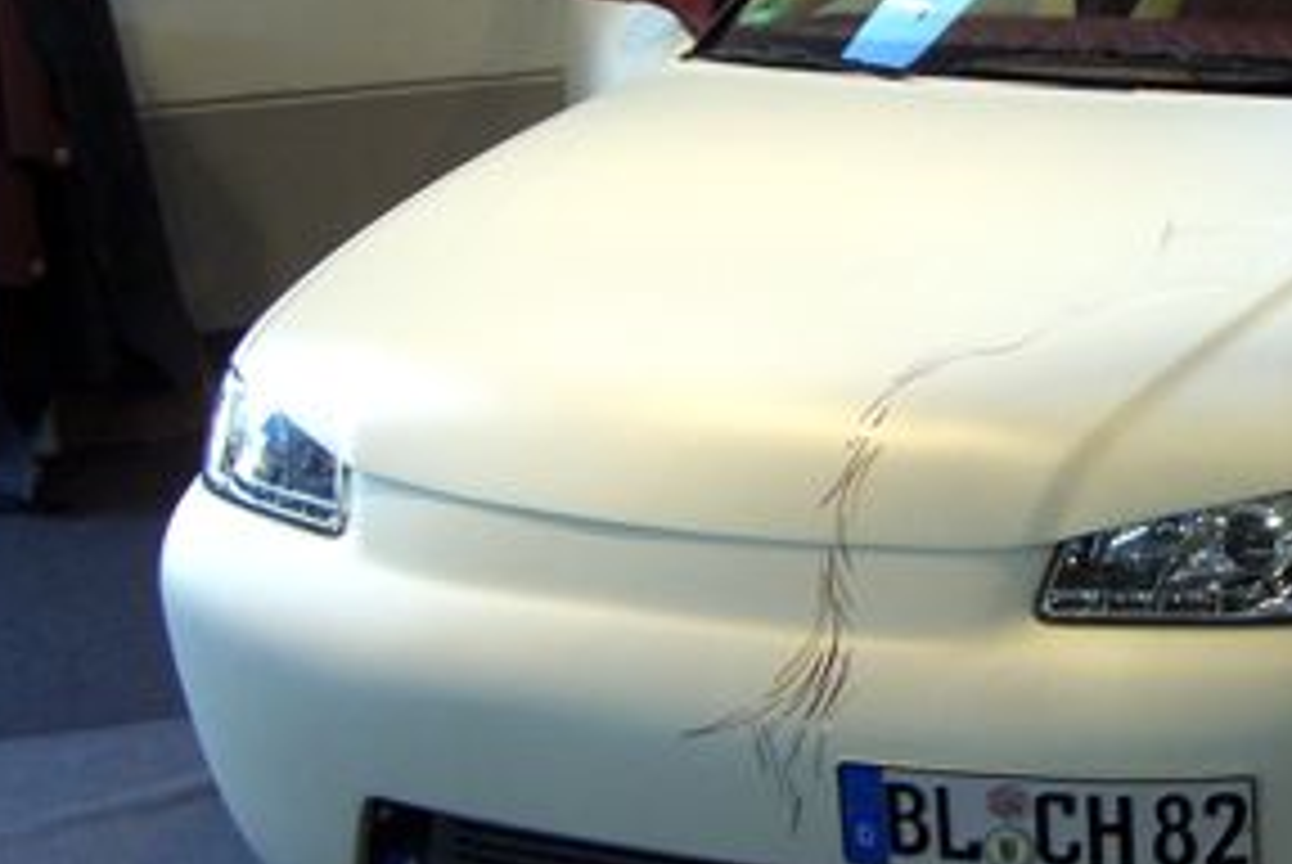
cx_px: 1274
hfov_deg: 22.3
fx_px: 3161
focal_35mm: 88
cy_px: 472
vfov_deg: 15.6
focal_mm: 6.2
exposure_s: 1/100
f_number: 2.7
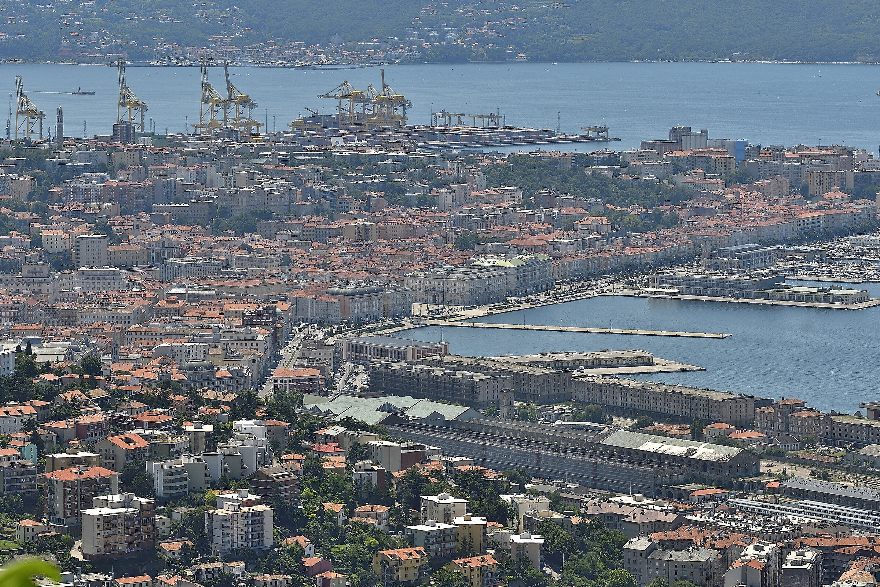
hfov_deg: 12.1
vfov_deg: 8.1
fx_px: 4155
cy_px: 294
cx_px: 440
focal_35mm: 170
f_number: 11
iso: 100
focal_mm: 85
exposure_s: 1/500
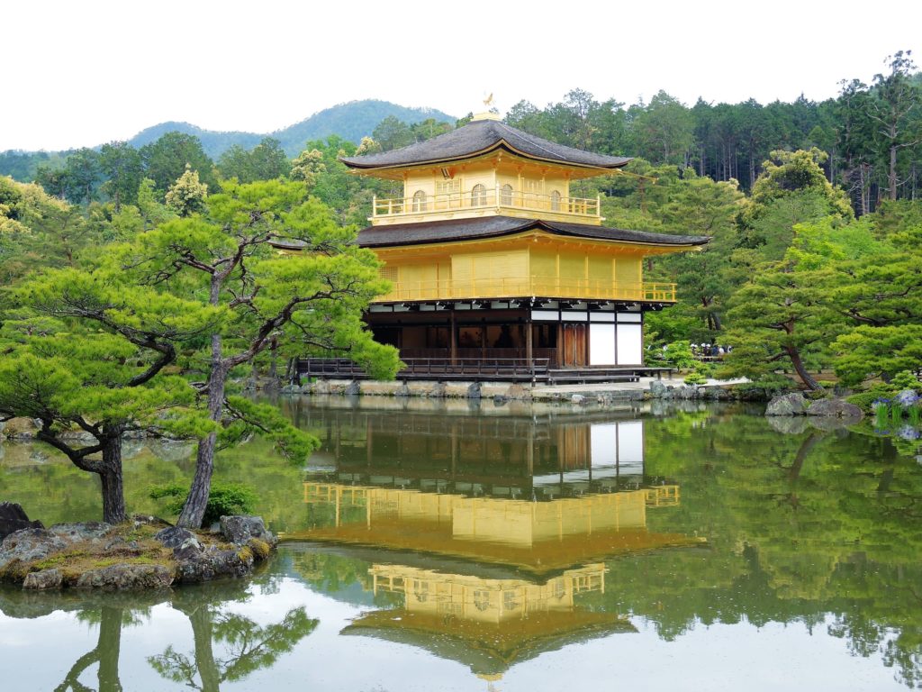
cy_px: 346
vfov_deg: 31.5
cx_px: 461
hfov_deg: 41.2
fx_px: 1225
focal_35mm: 46
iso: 80
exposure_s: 1/320
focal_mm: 9.9
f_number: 2.5
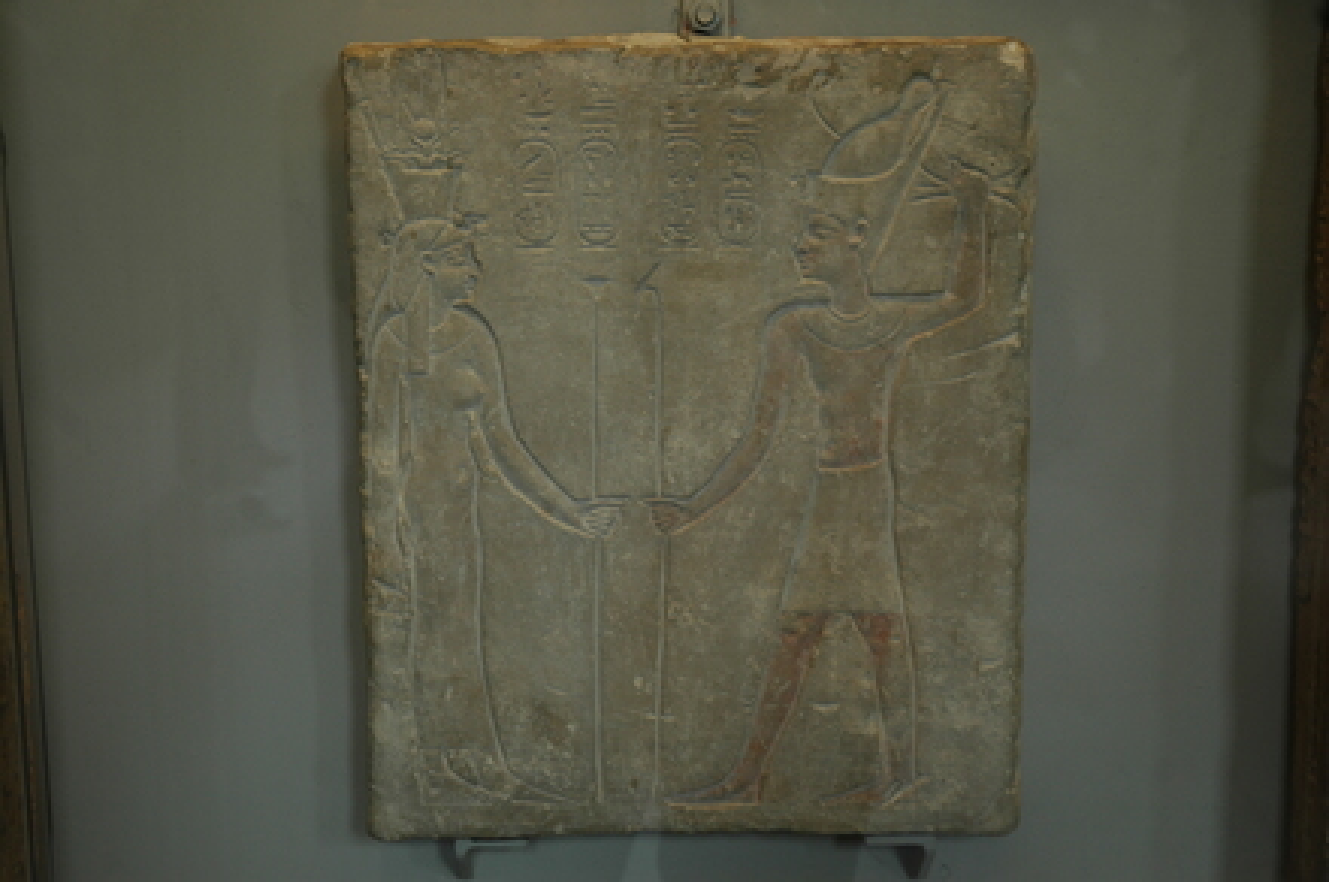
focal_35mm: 66
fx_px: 2433
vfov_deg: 20.5
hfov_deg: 30.6
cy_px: 441
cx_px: 664
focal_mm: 44
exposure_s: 1/30
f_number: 4.5
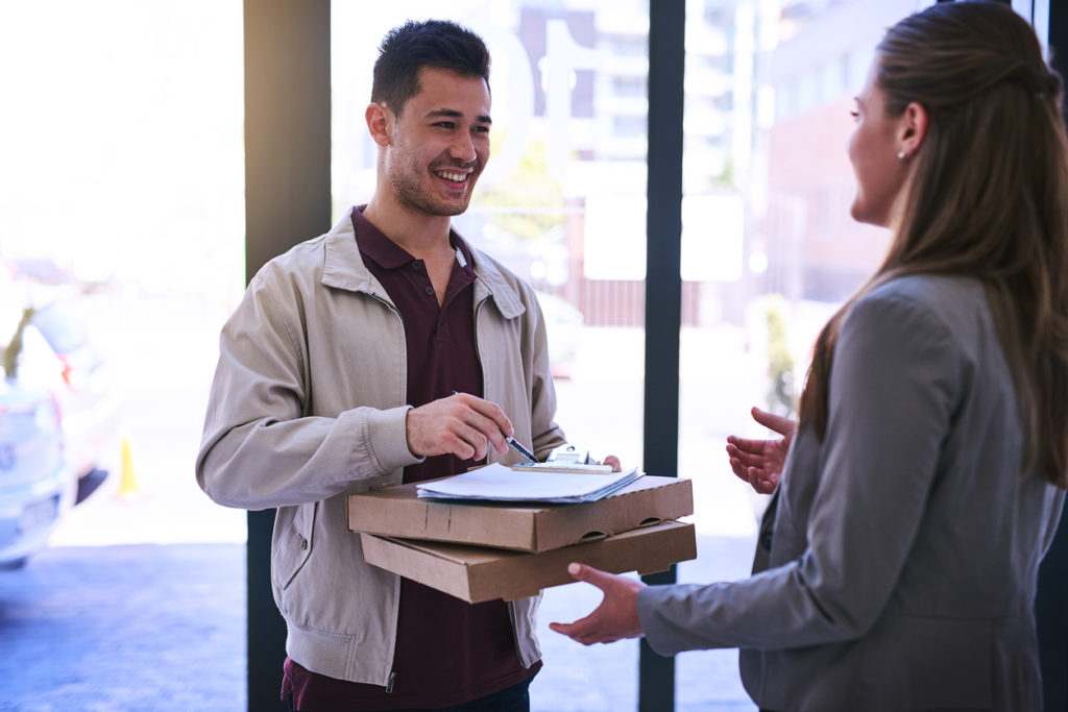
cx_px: 534
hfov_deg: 39.6
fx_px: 1483
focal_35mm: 50
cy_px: 356
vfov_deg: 27.0
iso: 320
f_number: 2.2
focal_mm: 50
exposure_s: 1/200
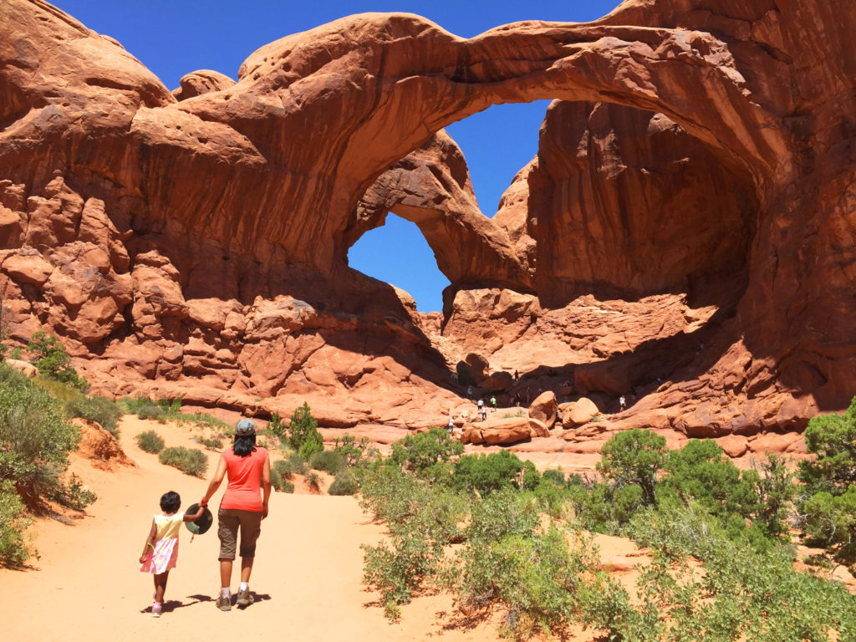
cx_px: 428
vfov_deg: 48.2
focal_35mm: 29
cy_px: 321
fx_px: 717
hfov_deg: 61.7
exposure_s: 1/1582
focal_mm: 4.15
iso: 32
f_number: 2.2
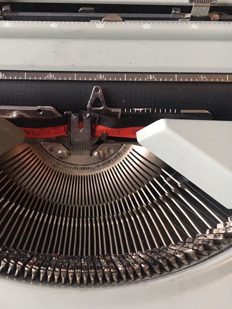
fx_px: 393
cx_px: 79
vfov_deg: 42.8
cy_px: 181
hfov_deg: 32.6
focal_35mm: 44
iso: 200
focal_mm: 4.15
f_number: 2.2
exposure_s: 1/25
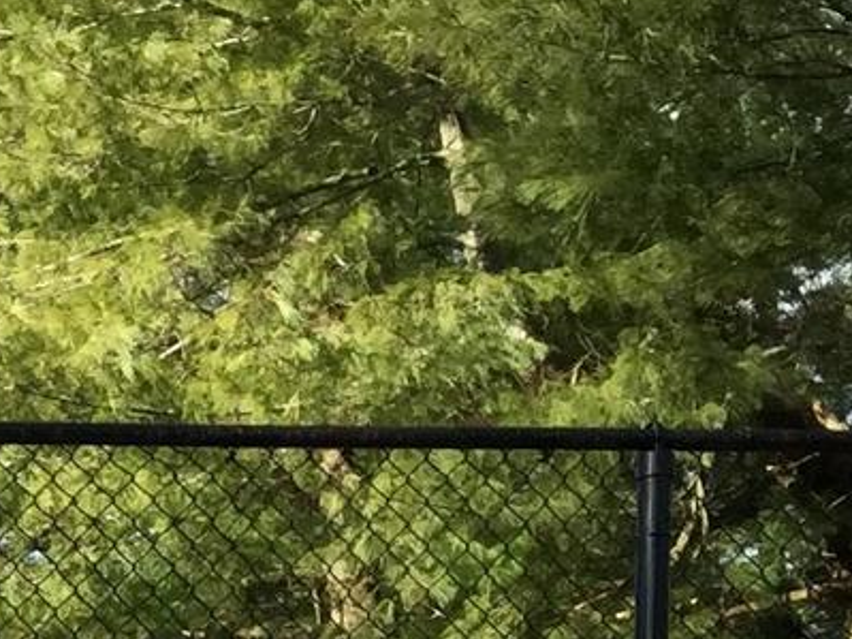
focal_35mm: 149
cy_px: 1361
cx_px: -920
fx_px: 3666
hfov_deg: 11.7
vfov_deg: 9.2
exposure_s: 1/964
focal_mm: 4.15
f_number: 2.2
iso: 32
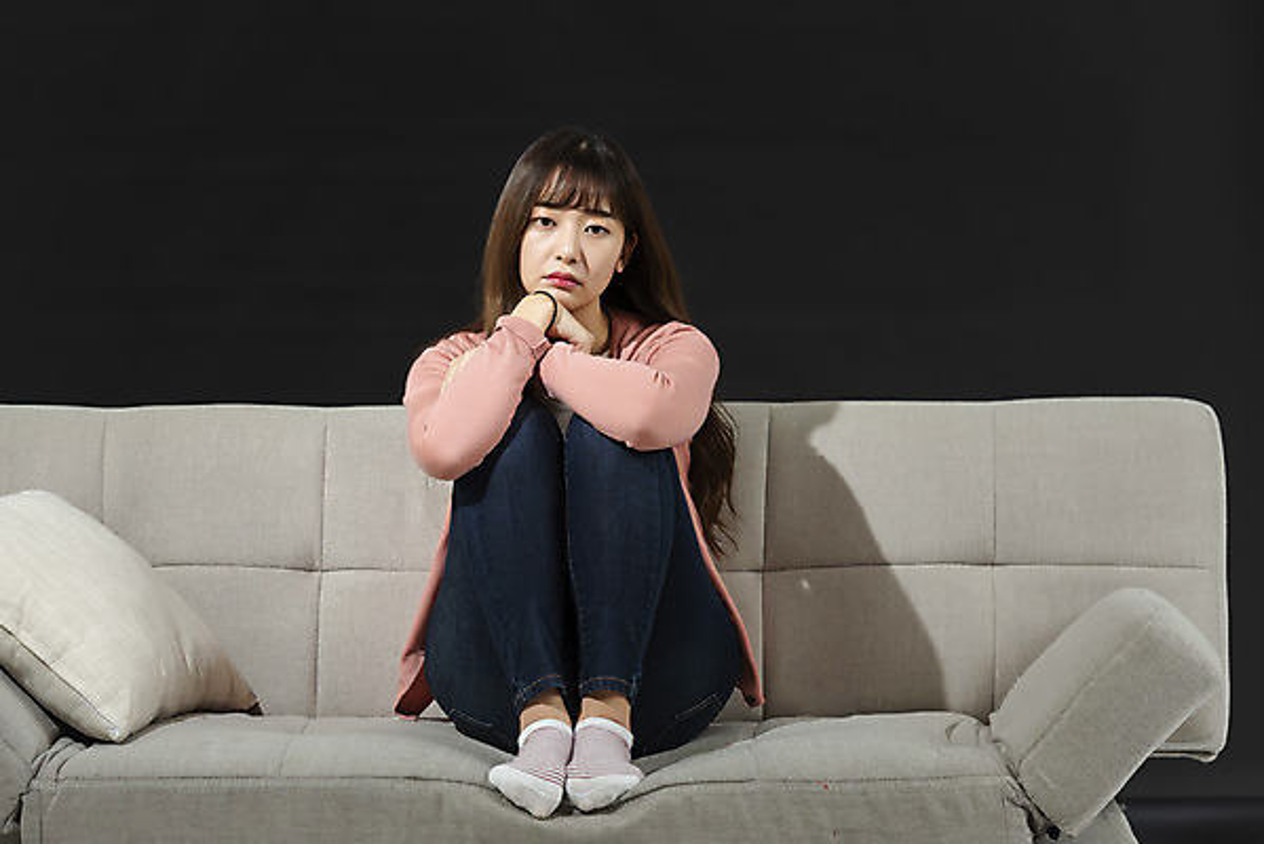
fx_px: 4566
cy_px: 422
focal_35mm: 130
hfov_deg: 15.8
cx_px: 632
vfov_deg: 10.6
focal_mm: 130
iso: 100
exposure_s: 1/125
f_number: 4
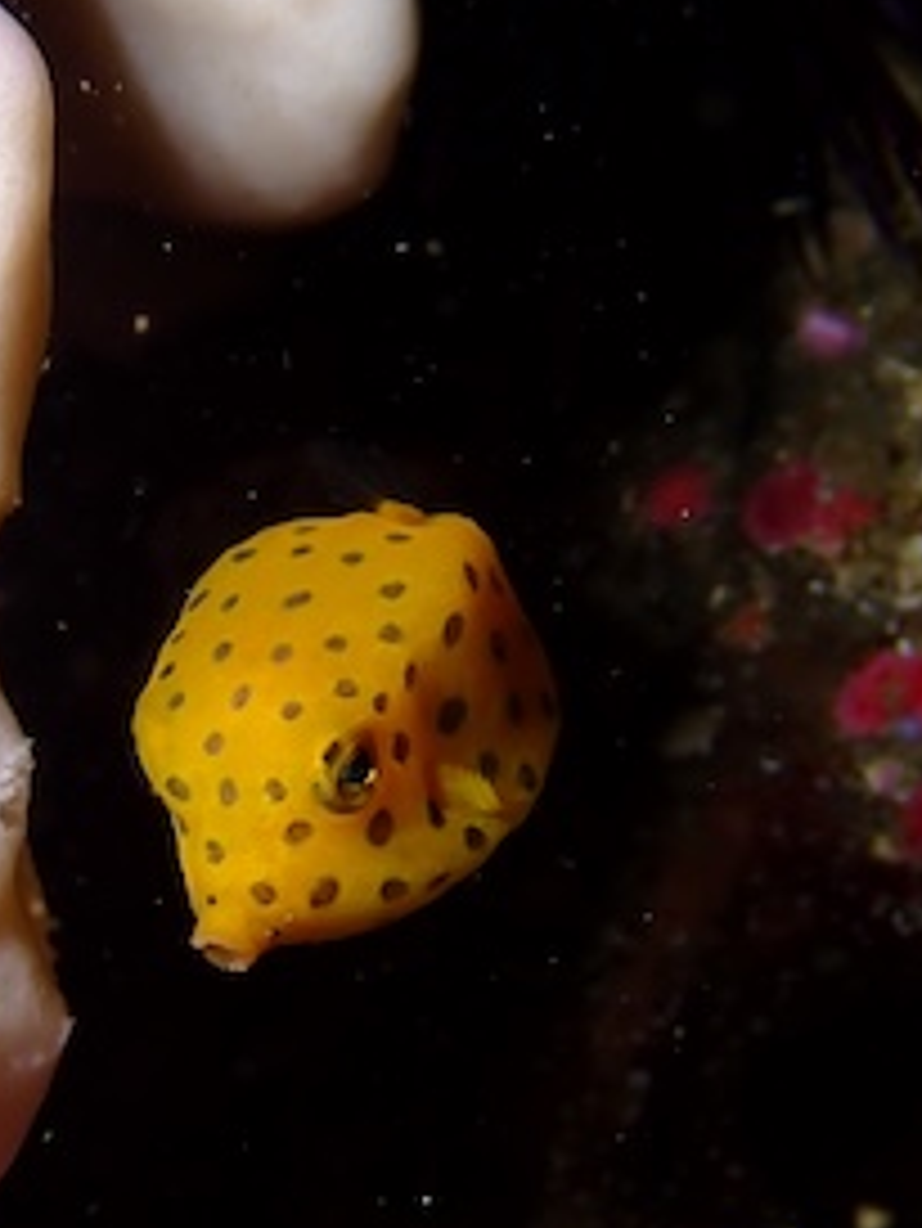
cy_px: 693
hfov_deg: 15.3
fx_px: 3407
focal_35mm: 96
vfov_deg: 20.4
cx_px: 220
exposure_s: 1/640
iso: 100
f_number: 4
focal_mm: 7.31
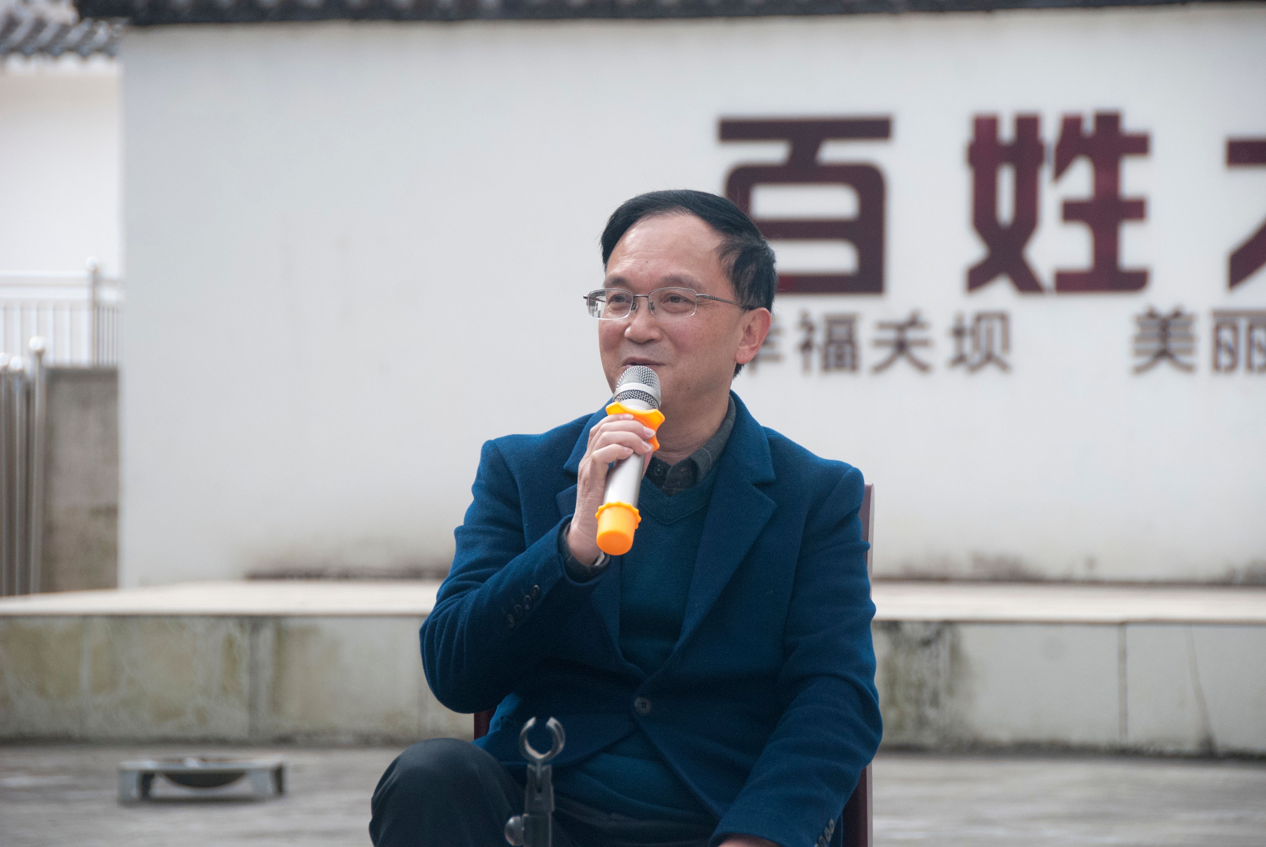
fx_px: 5915
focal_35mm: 168
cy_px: 424
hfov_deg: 12.2
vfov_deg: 8.2
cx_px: 633
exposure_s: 1/640
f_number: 6.3
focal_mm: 112
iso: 500
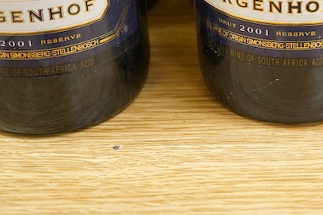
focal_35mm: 100
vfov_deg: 13.6
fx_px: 897
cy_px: 19
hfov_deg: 20.1
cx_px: 285
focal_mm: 30
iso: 1250
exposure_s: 1/125
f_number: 3.5
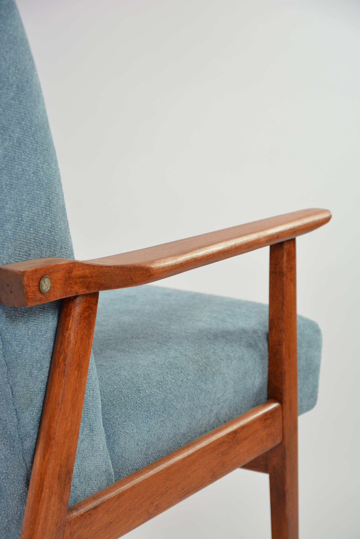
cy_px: 270
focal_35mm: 112
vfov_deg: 18.2
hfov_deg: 12.2
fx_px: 1684
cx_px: 180
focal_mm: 75
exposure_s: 1/125
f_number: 5.6
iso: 500
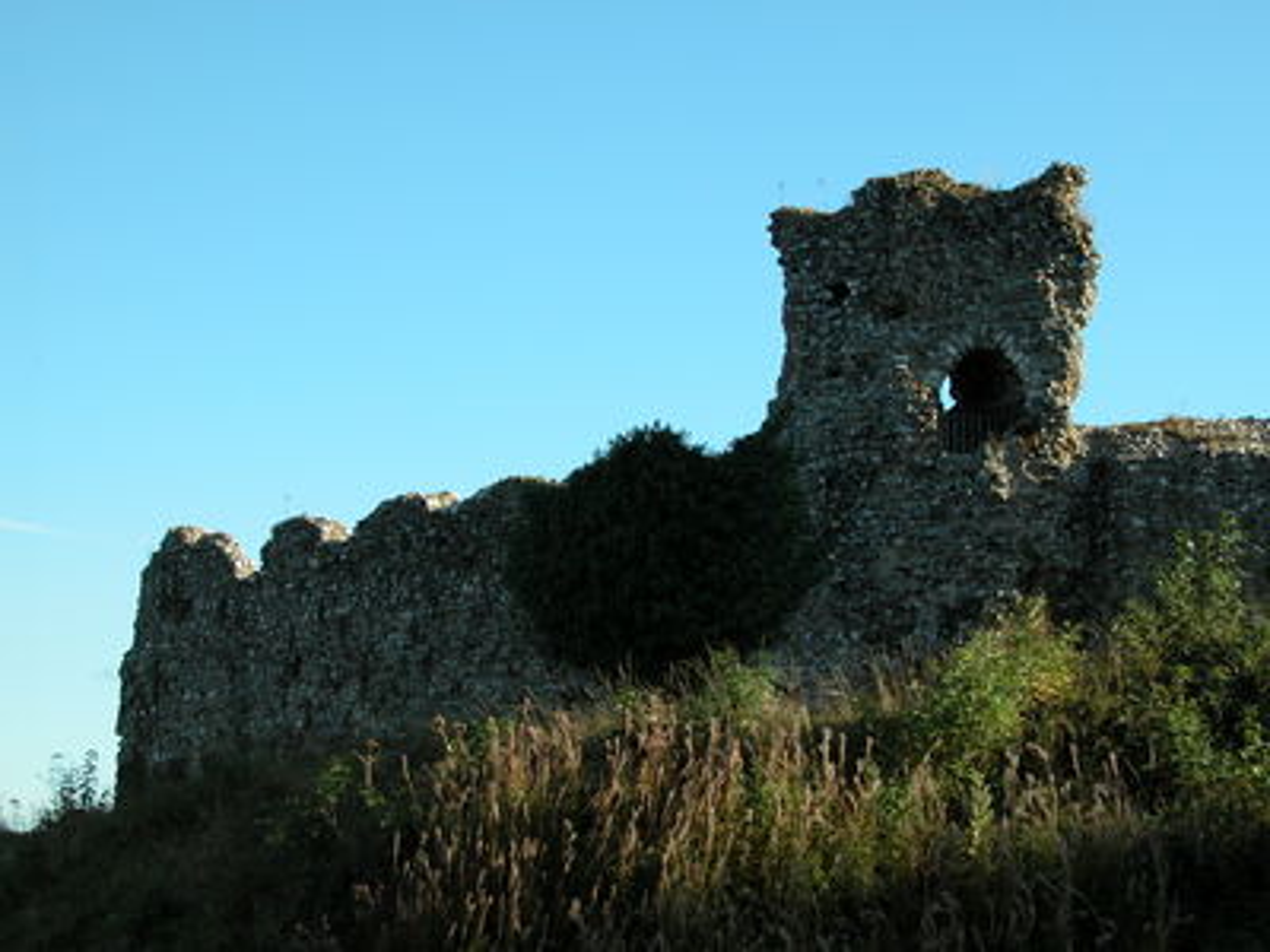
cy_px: 476
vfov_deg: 21.0
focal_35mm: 70
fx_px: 2568
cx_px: 635
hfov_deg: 27.8
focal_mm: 17.8
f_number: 5.2
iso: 100
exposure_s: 1/253
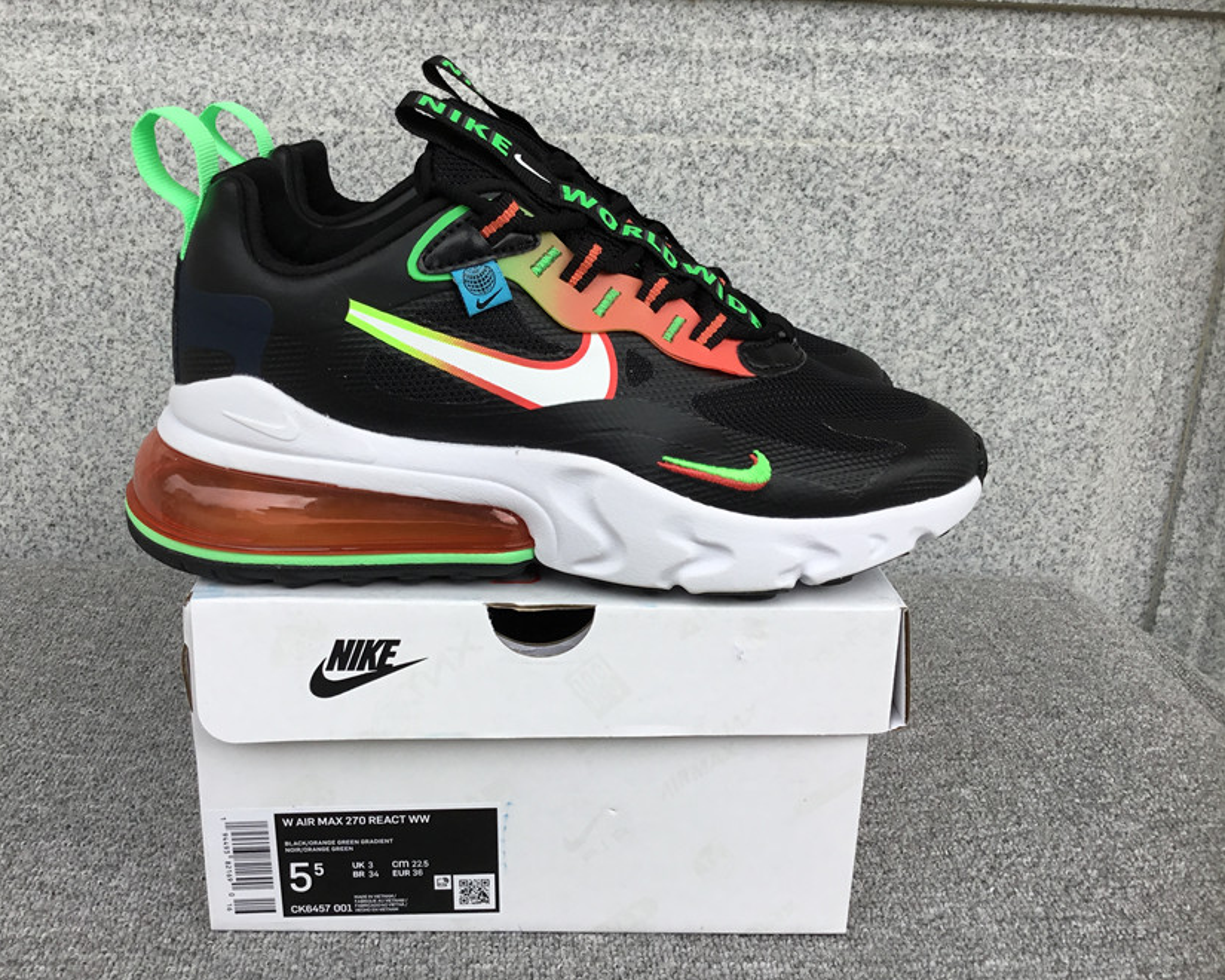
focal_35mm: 33
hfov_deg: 54.1
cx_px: 558
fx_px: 1196
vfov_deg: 44.5
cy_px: 489
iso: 25
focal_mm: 3.3
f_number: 2.4
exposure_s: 1/189
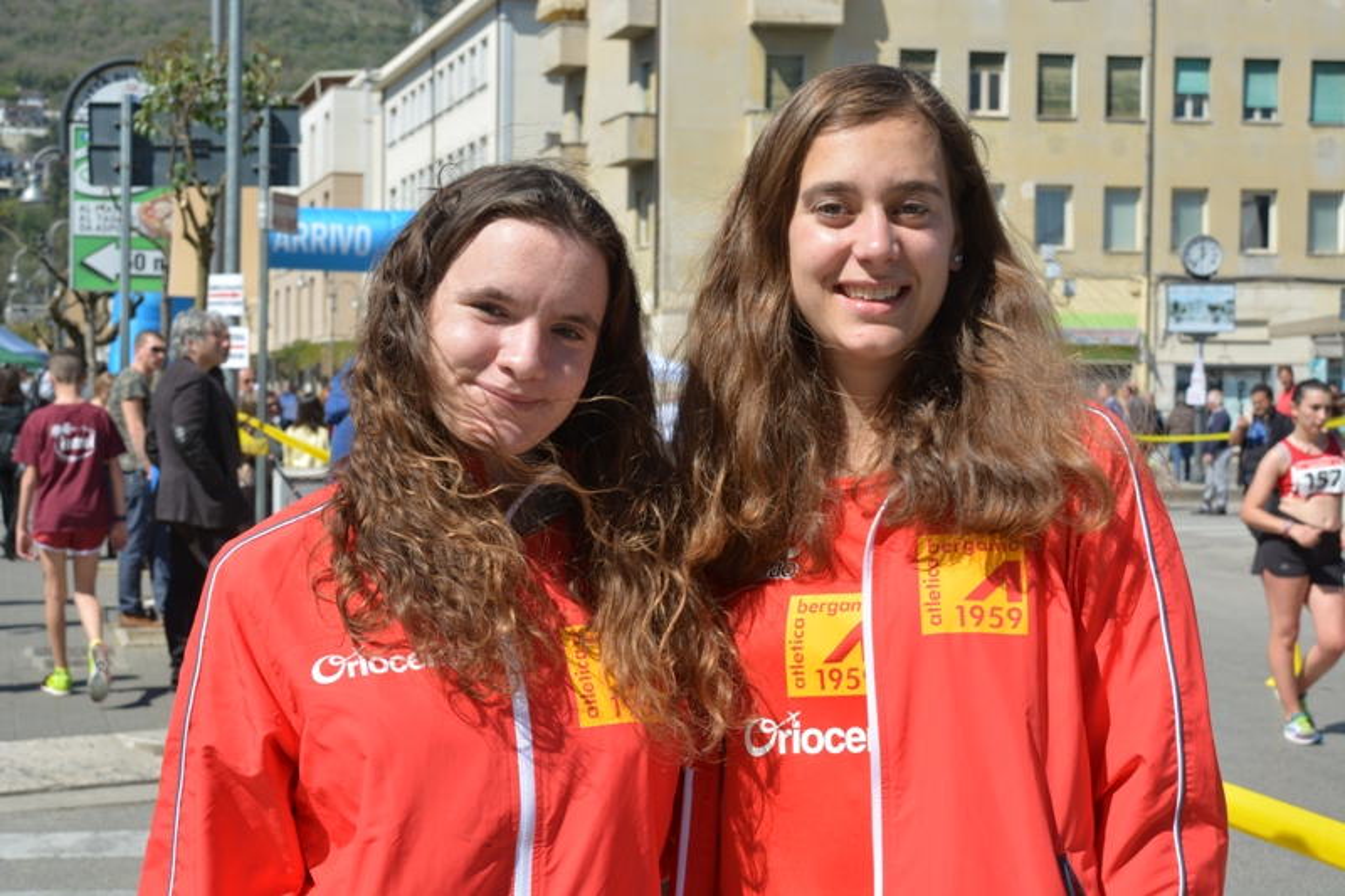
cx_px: 672
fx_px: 2241
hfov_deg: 33.4
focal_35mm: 60
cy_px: 448
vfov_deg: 22.6
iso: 110
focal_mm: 40
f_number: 8
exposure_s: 1/250
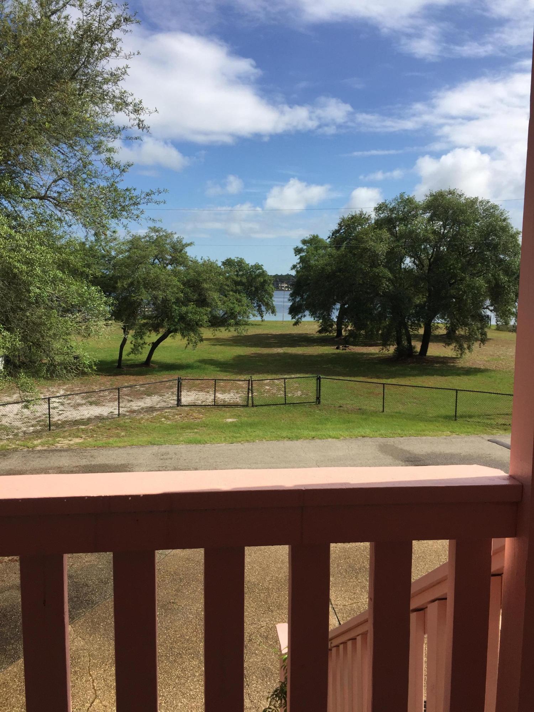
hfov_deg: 48.2
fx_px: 596
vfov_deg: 61.7
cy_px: 356
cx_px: 267
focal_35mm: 29
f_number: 2.2
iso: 32
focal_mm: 4.15
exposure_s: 1/2475
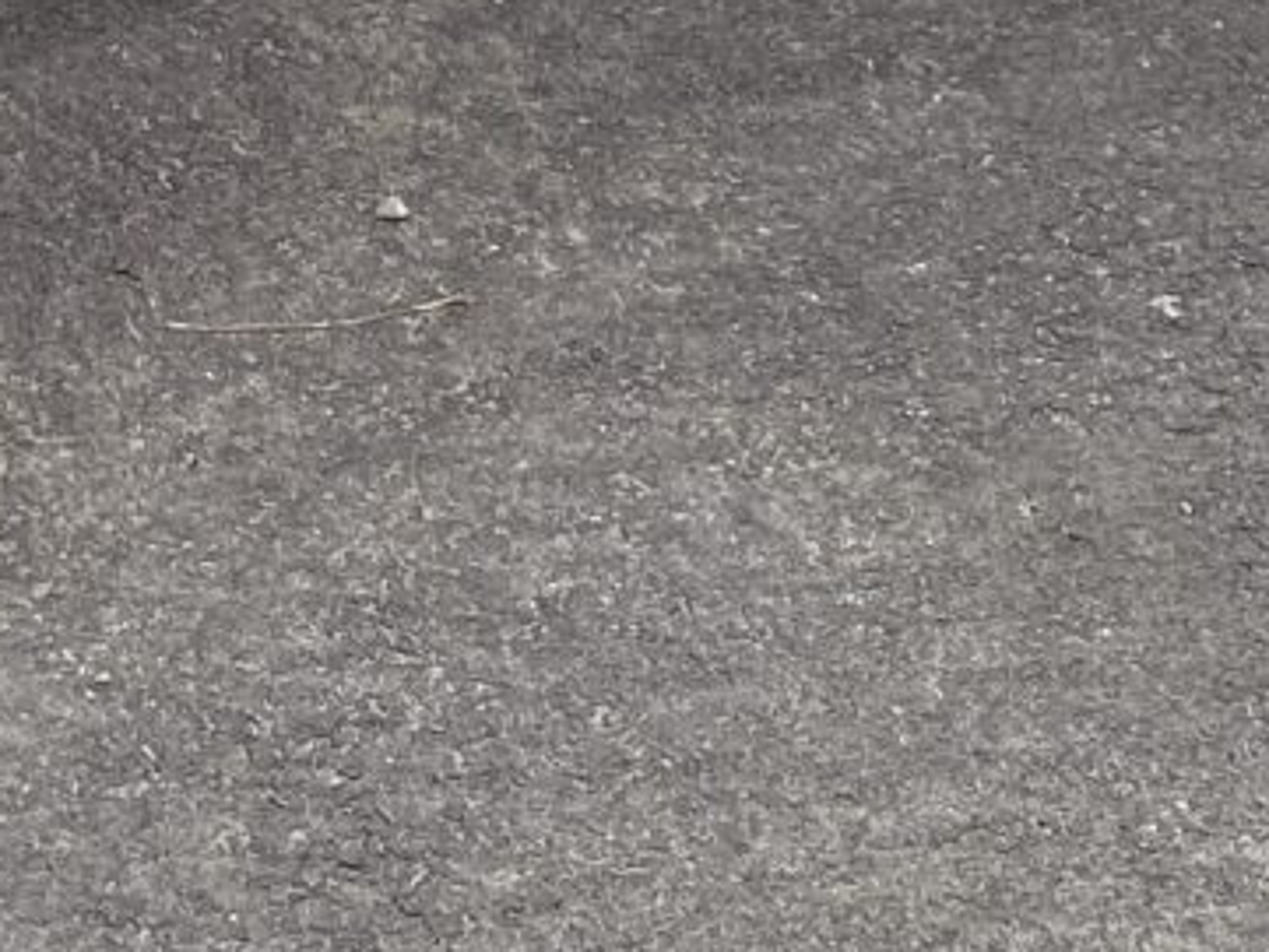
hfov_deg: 12.5
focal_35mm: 144
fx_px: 5281
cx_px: -1058
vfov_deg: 9.7
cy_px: -811
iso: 32
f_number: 1.8
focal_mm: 4.25
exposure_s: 1/1258
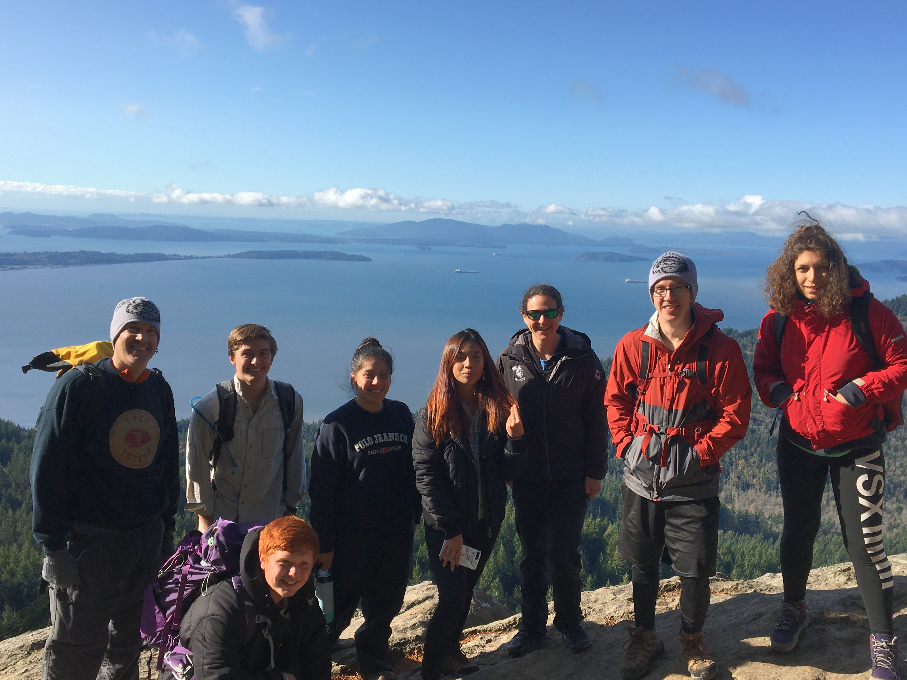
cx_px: 480
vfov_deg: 41.7
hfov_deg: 53.9
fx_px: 891
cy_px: 385
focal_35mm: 34
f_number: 2.2
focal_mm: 4.15
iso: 25
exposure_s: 1/1183
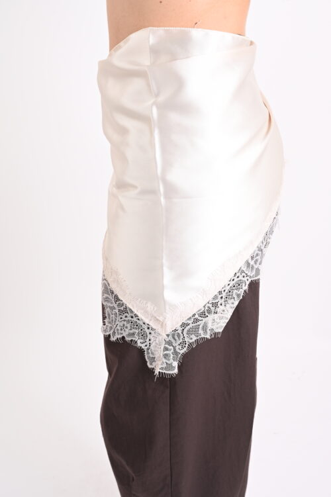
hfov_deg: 32.6
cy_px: 248
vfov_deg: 47.4
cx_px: 166
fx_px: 566
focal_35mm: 41
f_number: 9
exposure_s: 1/100
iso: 125
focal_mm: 41
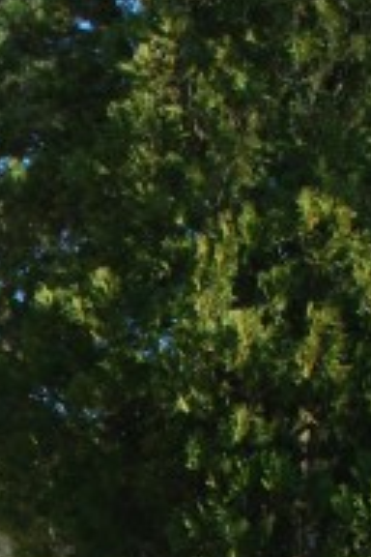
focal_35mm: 138
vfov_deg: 14.3
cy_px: 724
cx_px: -296
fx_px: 2133
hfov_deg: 9.5
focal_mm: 22
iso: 100
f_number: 6.3
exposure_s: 1/160
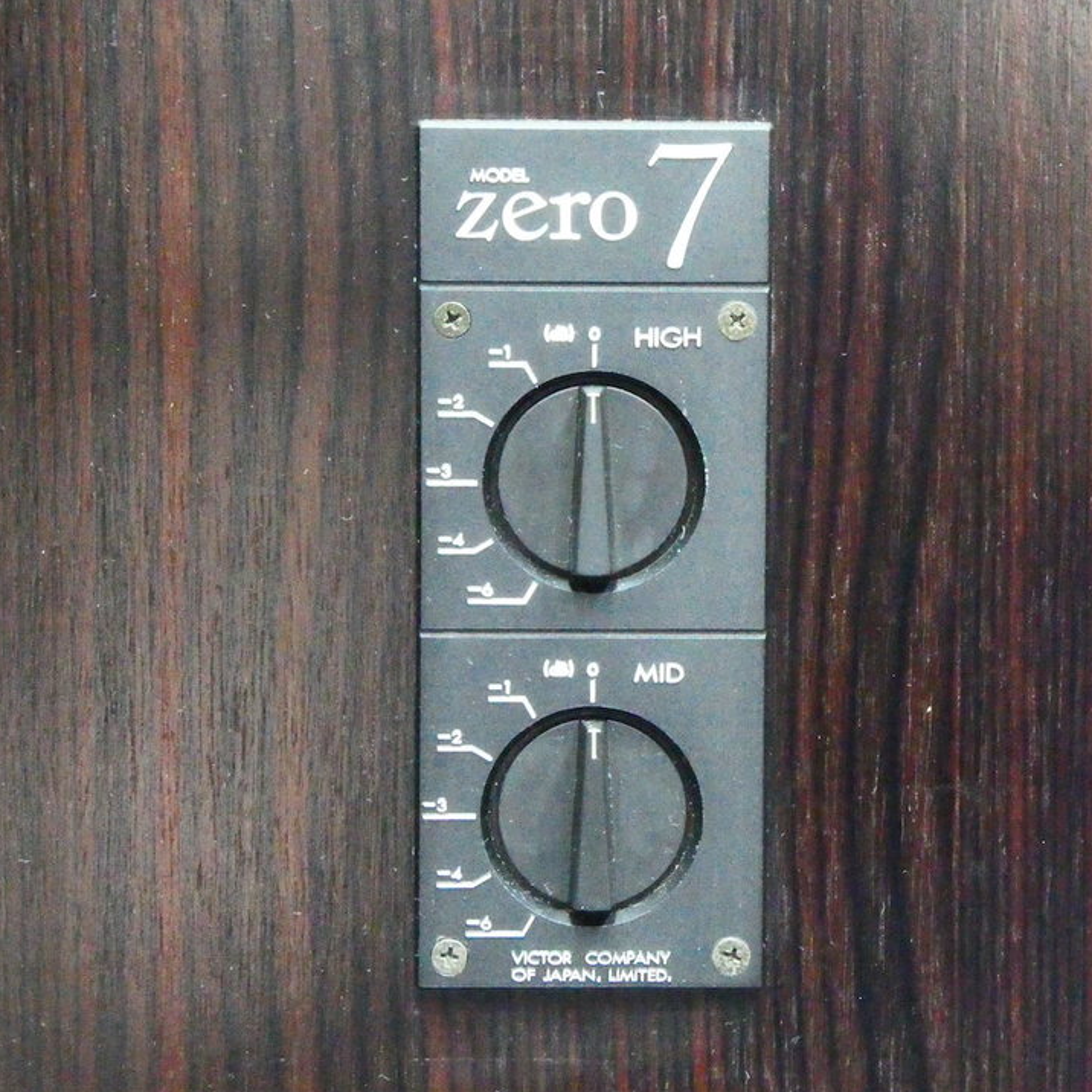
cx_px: 607
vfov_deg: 10.9
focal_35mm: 160
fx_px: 5710
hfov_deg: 10.9
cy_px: 548
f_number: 6.3
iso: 3200
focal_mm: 24.2
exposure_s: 1/5
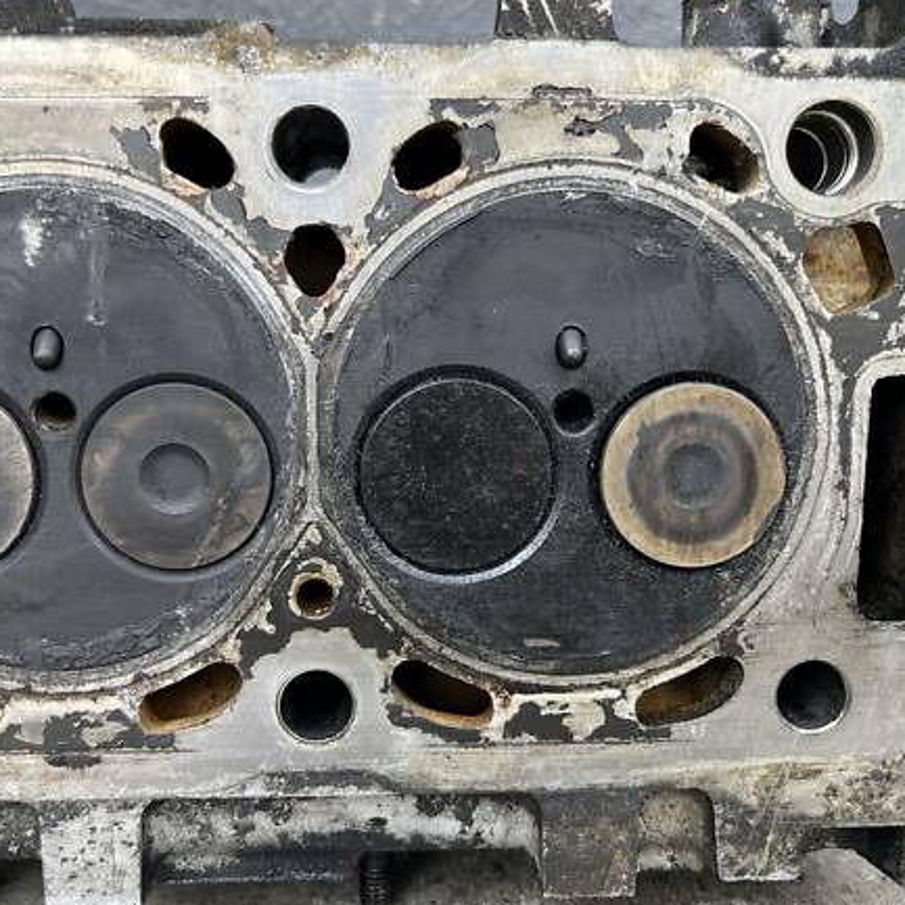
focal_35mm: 34
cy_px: 416
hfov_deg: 48.4
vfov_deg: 48.4
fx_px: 1006
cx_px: 426
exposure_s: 1/197
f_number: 1.6
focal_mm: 5.1
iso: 40
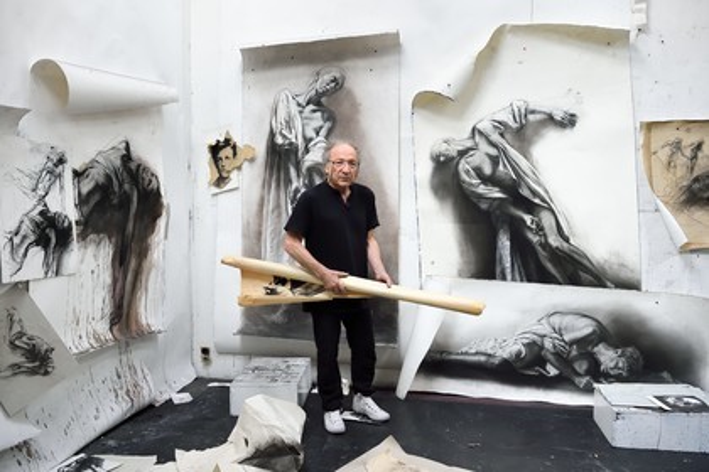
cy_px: 236
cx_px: 354
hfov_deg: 60.3
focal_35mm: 31
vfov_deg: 42.3
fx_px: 610
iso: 1600
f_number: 5.6
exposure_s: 1/200
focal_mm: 31
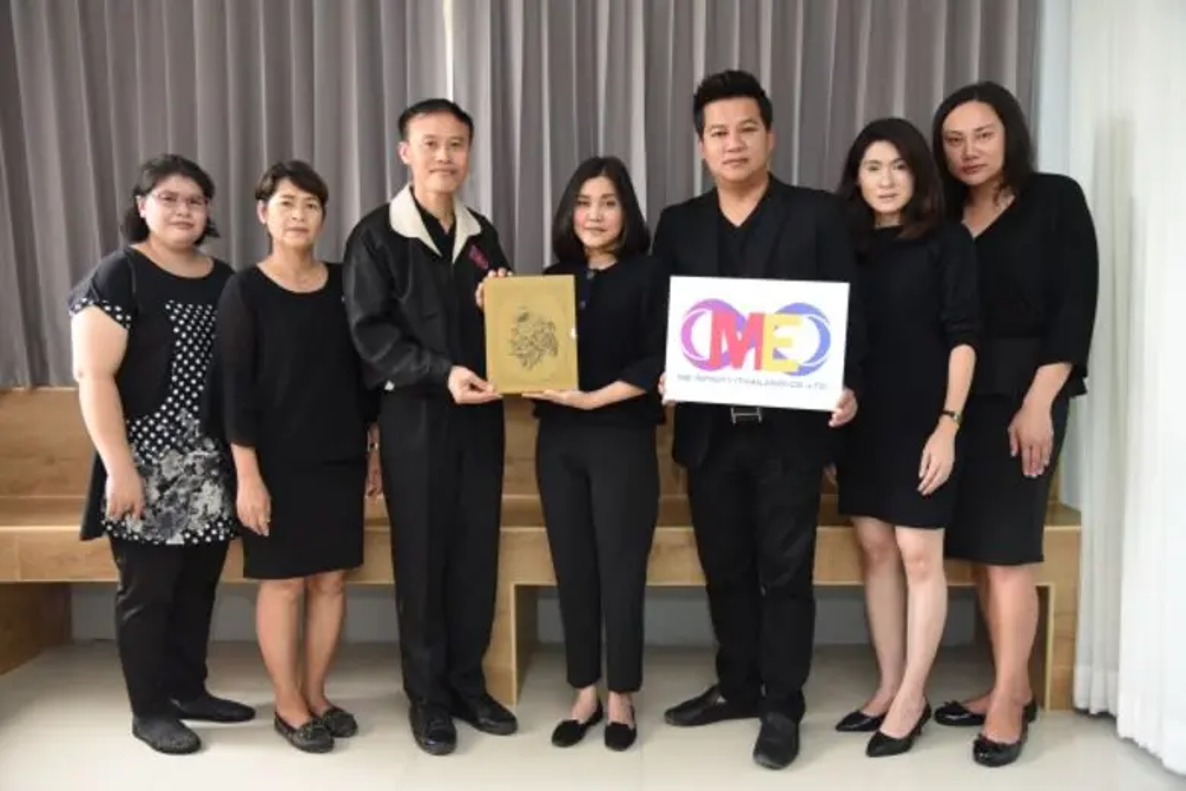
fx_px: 988
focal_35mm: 30
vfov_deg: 43.6
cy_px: 396
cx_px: 593
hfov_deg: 61.9
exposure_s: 1/125
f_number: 4
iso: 800
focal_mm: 30
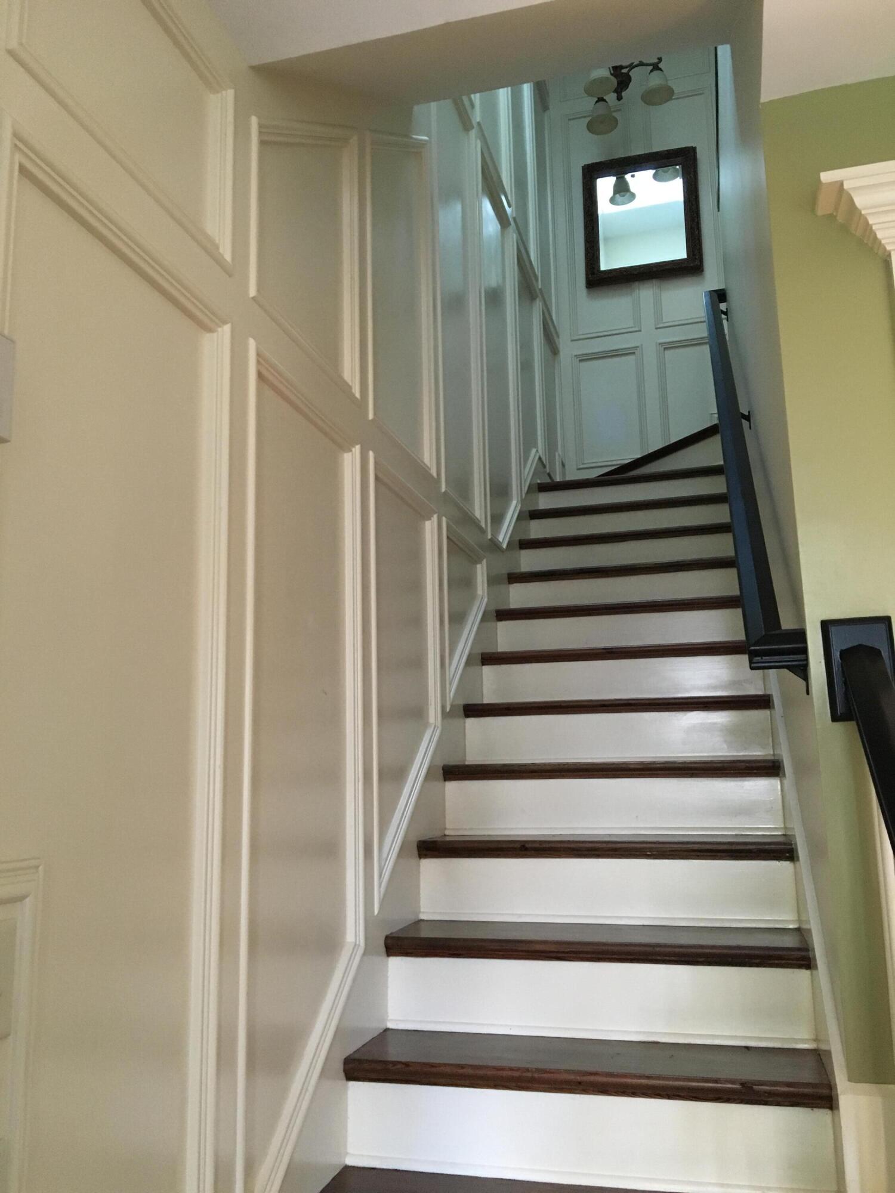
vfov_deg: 61.7
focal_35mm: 29
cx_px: 448
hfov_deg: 48.2
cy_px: 596
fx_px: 1000
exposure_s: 1/24
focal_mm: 4.15
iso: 200
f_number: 2.2
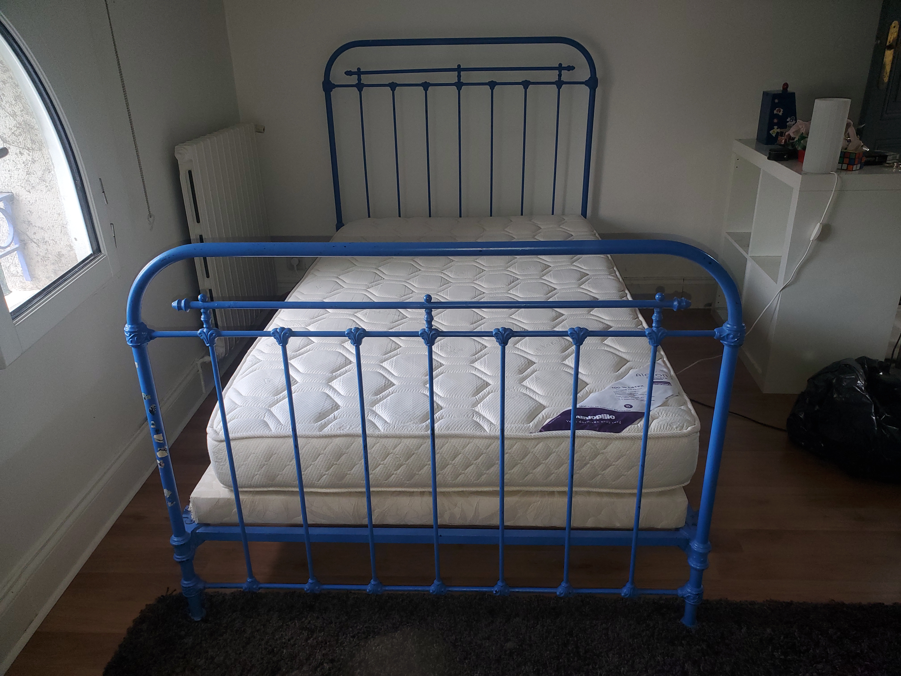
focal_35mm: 26
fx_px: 677
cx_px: 450
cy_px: 338
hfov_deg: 67.3
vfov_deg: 53.1
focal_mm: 4.3
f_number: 2.4
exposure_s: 1/30
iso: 100
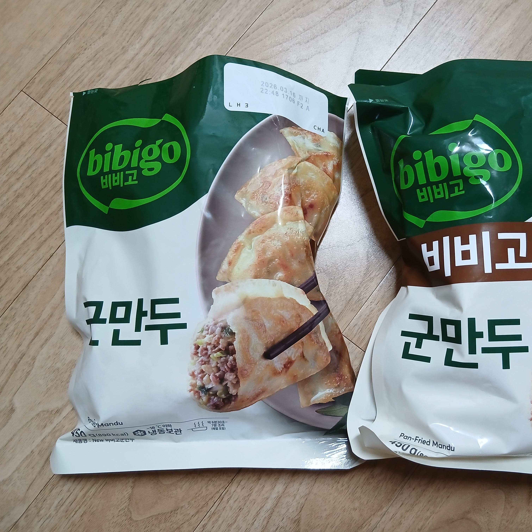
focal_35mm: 31
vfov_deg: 52.5
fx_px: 539
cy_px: 263
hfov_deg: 51.6
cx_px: 351
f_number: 1.8
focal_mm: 3.98
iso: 250
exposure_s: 1/40.2
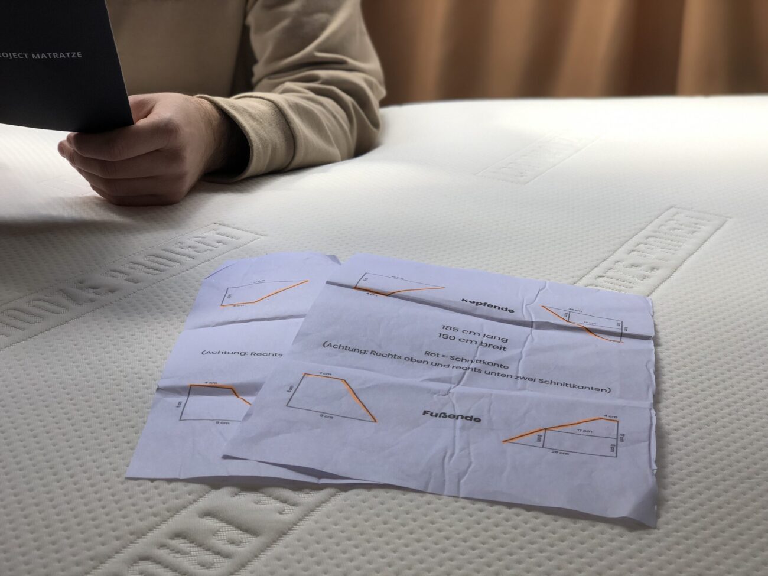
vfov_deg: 28.0
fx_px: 1154
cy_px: 288
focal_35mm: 52
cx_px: 384
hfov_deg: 36.8
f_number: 2.4
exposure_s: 1/120
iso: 16
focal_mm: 6
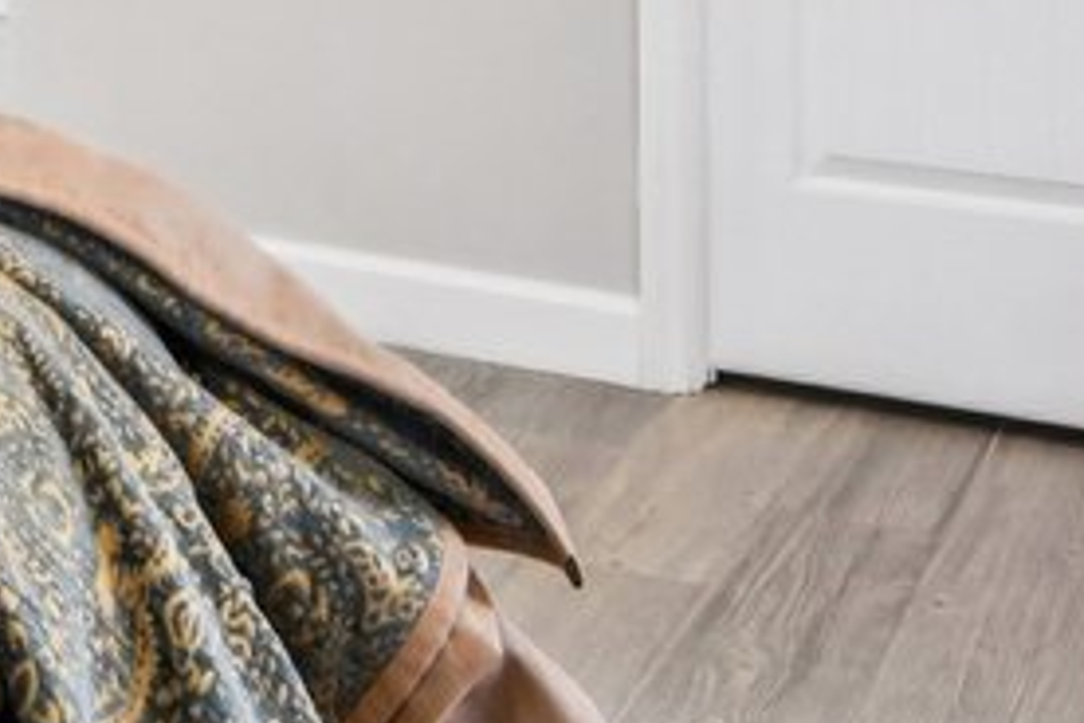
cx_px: -754
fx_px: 3131
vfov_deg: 12.2
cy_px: -505
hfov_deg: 16.9
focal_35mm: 104
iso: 400
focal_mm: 14
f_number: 8
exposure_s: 1/10
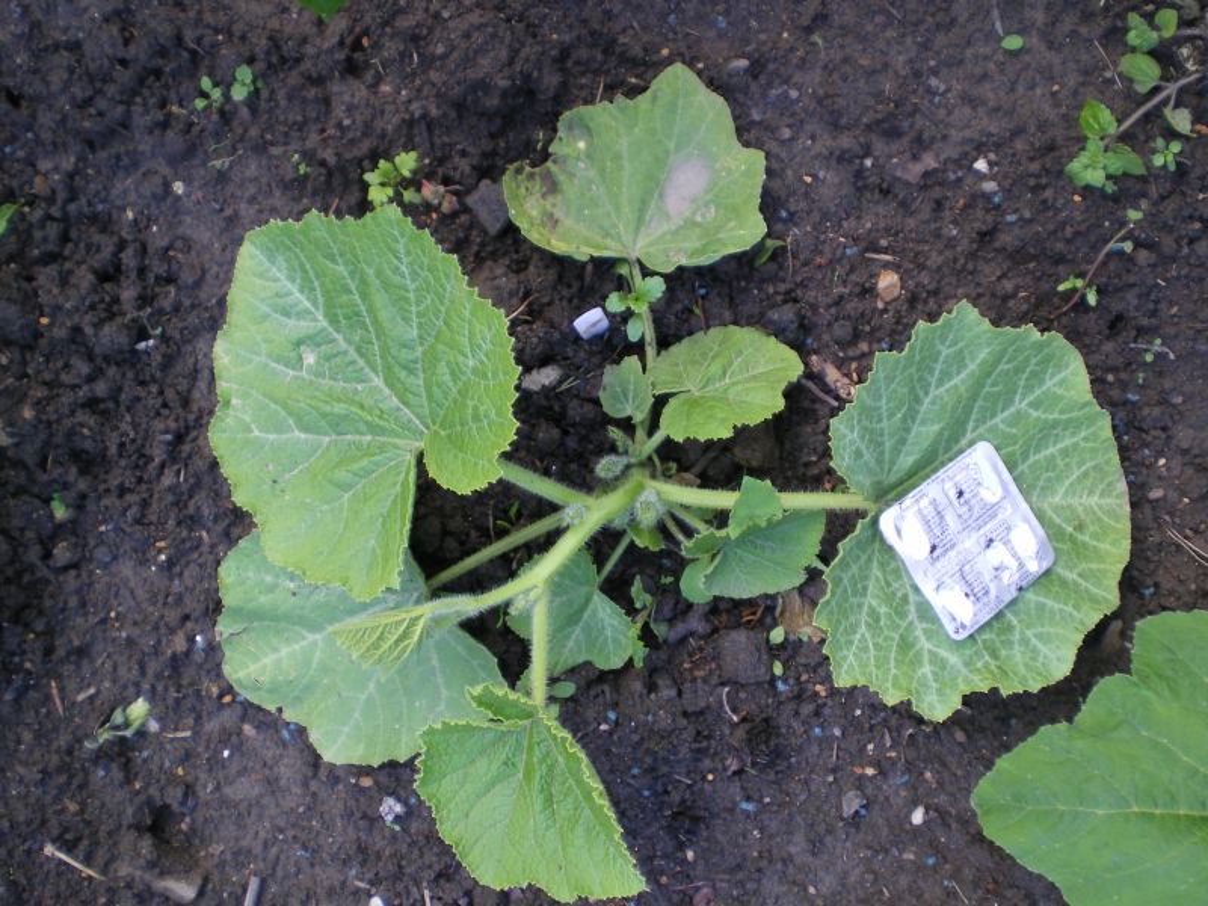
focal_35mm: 38
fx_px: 1326
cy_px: 453
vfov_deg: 37.7
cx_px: 604
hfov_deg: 49.0
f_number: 3.1
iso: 64
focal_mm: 6.3
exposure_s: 1/30
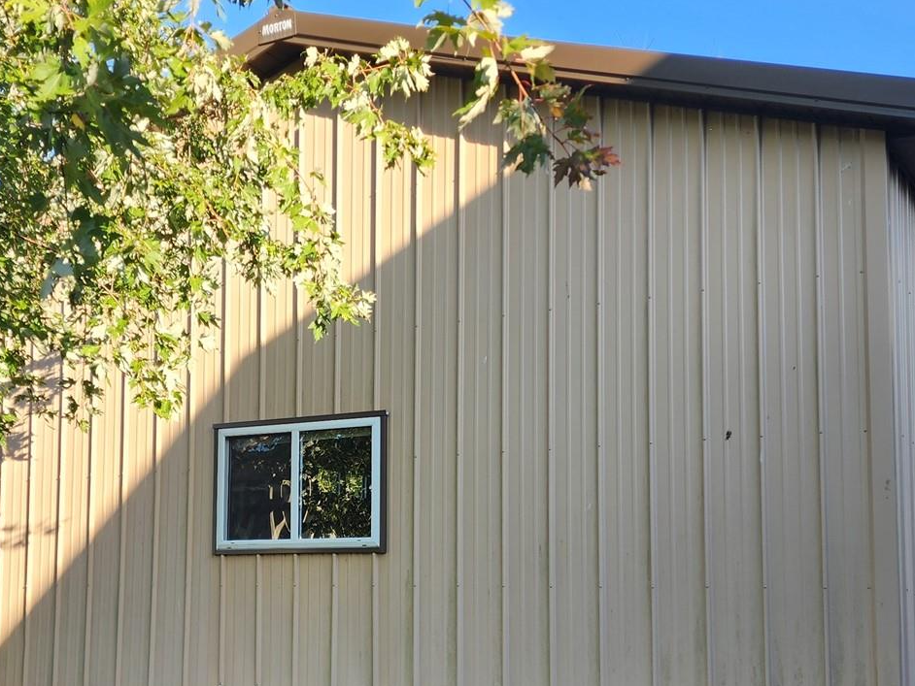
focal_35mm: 50
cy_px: 465
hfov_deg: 38.0
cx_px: 362
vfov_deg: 28.9
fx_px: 1322
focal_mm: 6.4
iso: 12
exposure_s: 1/205
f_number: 1.8
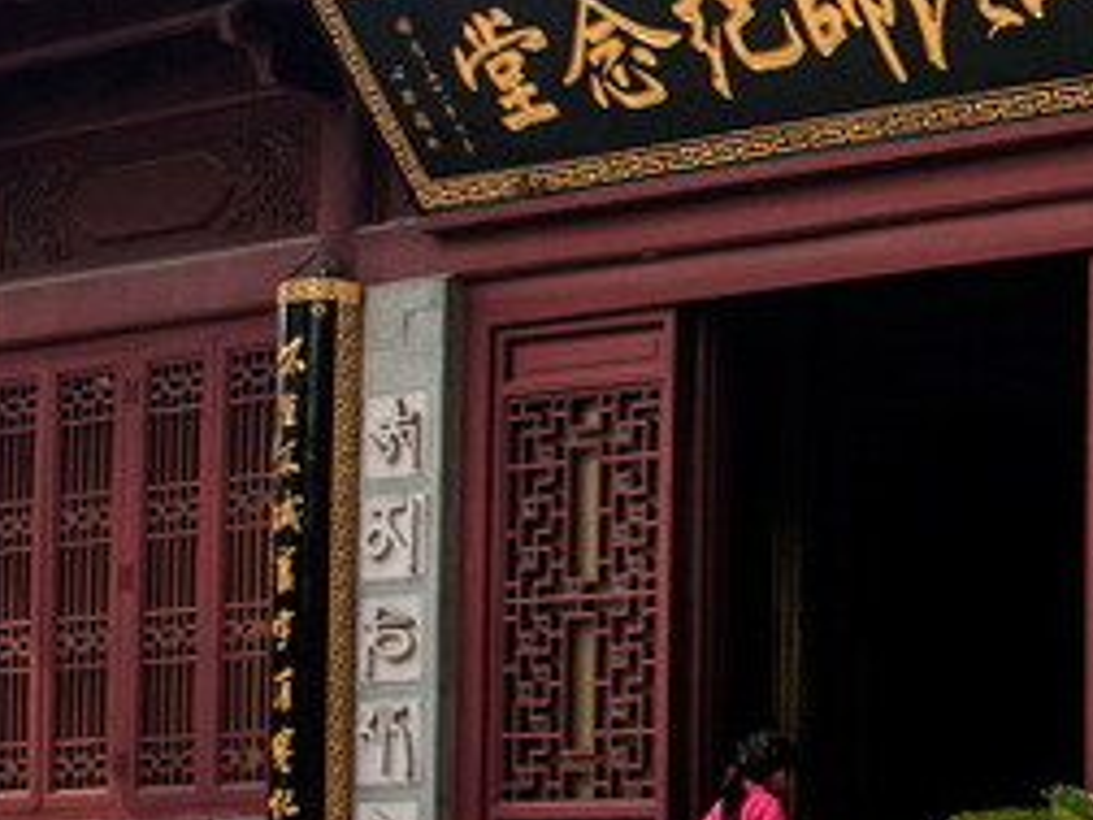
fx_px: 3473
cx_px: 1440
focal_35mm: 110
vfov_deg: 13.4
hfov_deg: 16.8
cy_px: 119
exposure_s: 1/500
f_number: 9
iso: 400
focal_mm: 24
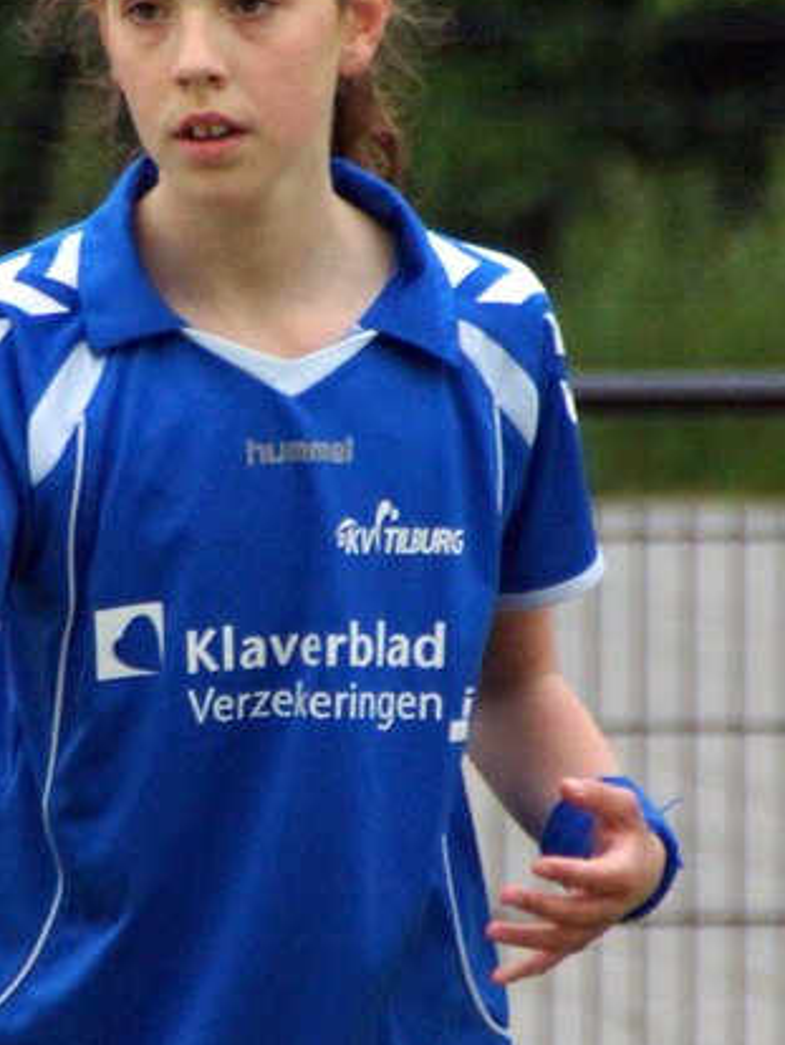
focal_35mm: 749
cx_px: -28
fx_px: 22624
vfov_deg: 2.6
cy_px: 510
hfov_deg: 2.0
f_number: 6.3
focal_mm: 210
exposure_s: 1/1000
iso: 800
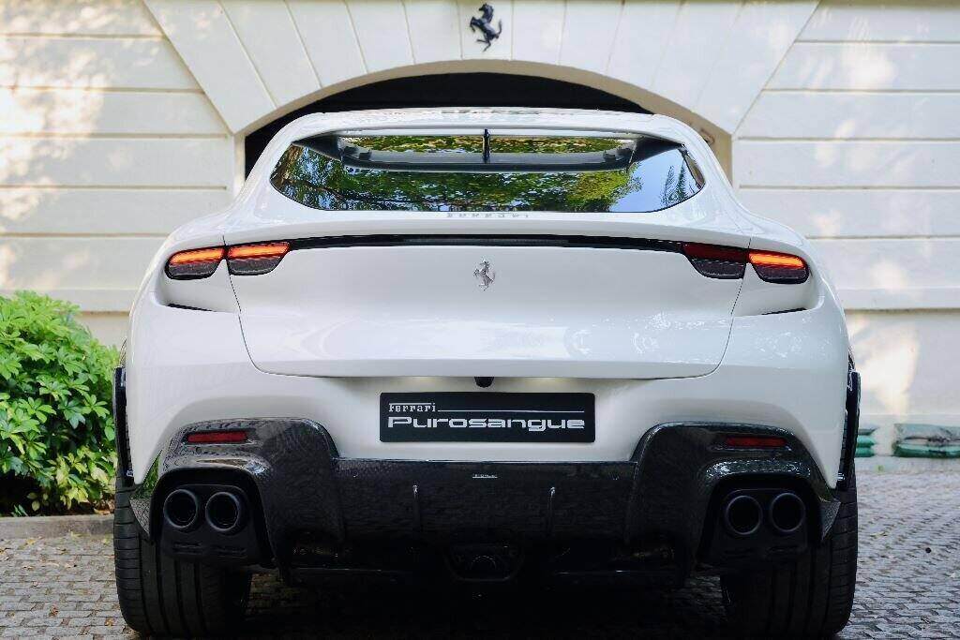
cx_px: 480
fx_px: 1867
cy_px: 320
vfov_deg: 19.5
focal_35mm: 70
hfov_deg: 28.8
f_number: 8
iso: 1250
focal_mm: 70
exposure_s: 1/320
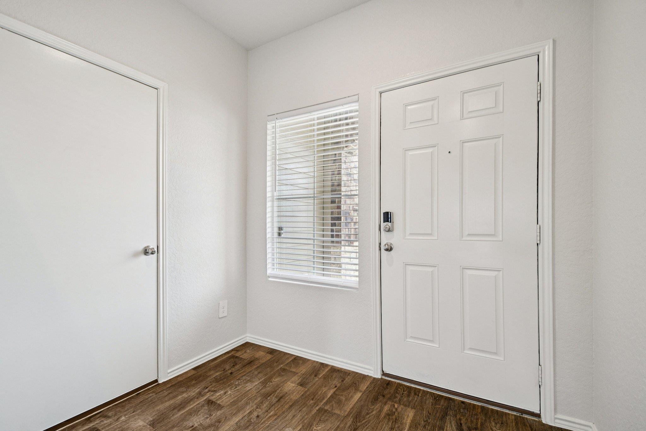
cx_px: 323
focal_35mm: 15
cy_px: 216
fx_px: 269
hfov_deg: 100.4
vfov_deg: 77.3
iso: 400
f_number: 8
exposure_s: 1/20
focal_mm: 10
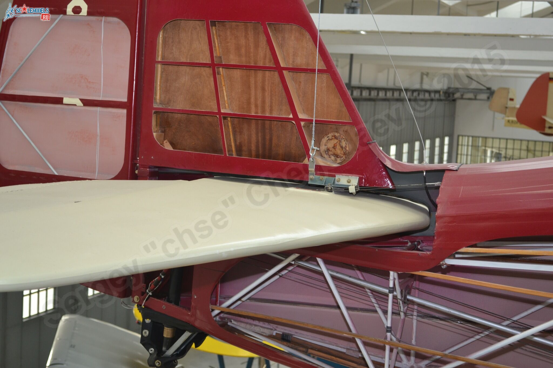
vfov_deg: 20.2
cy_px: 184
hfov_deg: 29.9
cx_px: 276
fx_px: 1037
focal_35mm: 68
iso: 400
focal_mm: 45
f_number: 5.3
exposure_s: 1/80
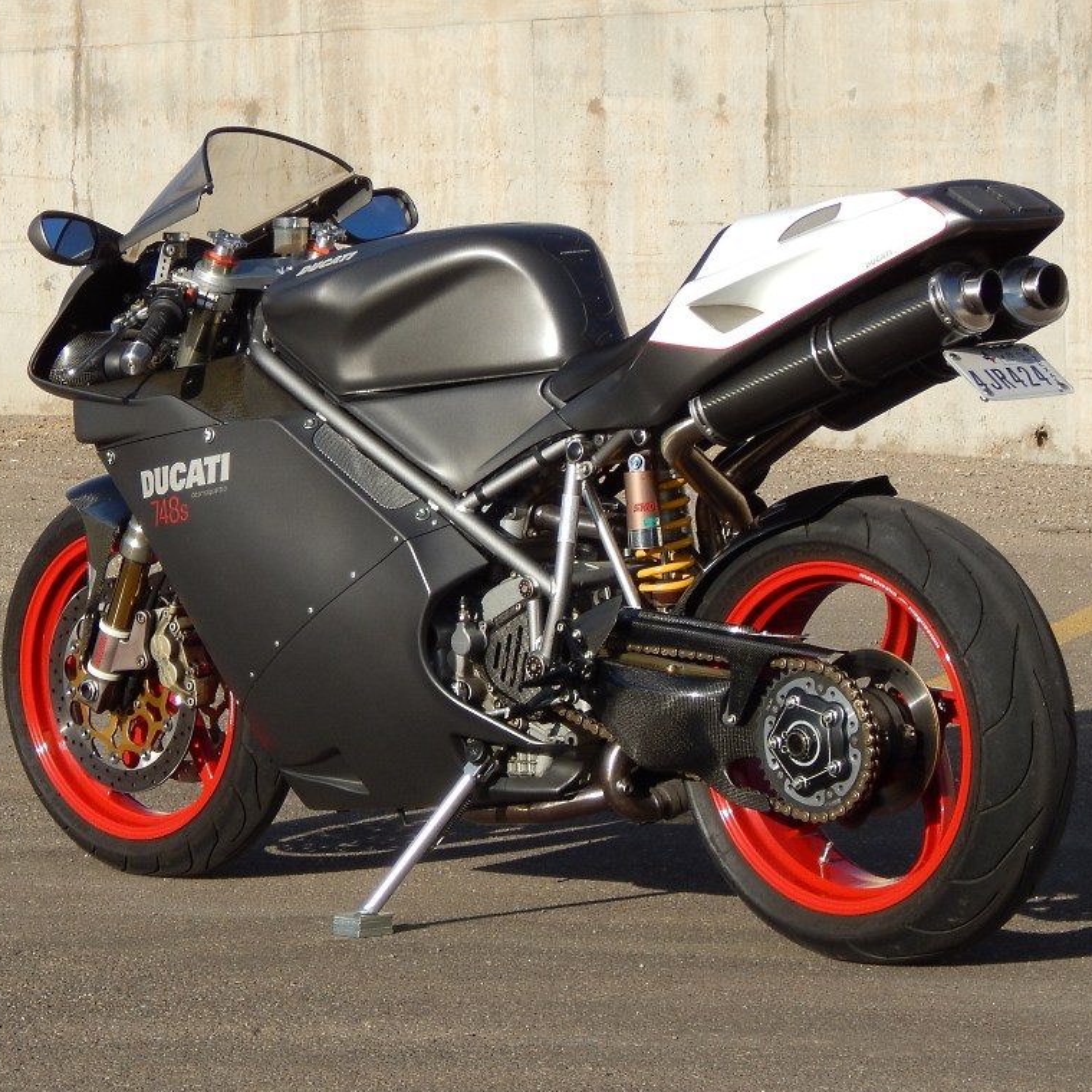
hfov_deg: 14.0
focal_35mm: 125
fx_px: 4461
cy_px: 549
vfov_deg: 14.0
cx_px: 559
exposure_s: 1/800
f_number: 4.5
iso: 125
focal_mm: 18.7
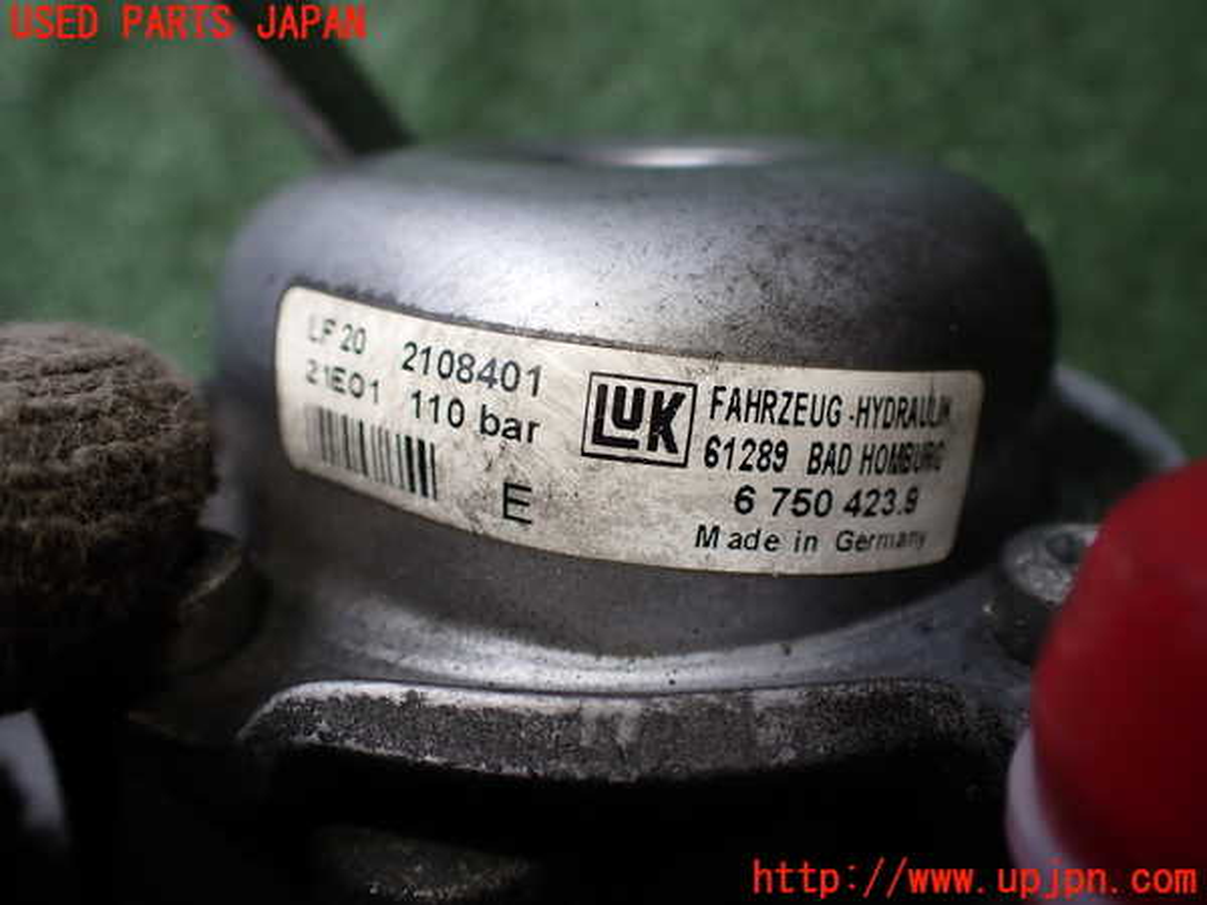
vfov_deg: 46.8
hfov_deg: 60.0
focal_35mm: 30
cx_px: 604
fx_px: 1046
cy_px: 452
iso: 100
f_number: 2.3
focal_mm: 5.4
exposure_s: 1/200
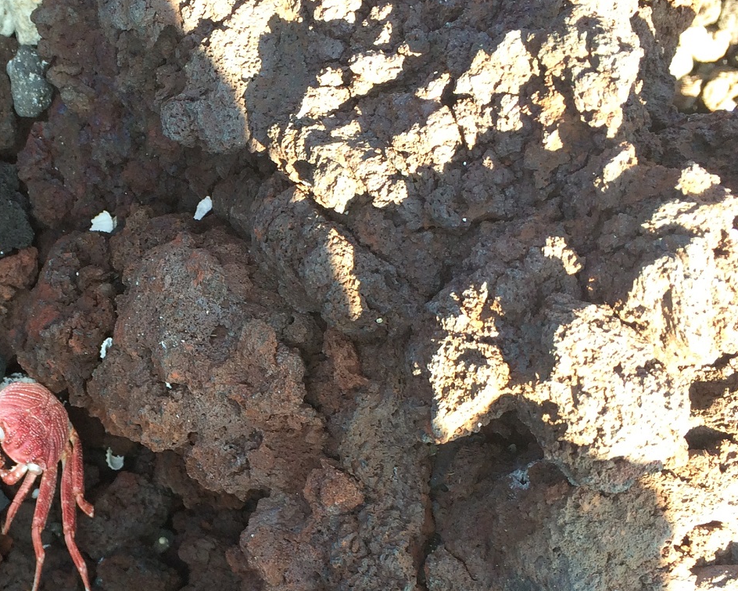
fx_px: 1310
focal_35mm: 60
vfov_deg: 25.1
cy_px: 441
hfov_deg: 30.5
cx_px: 124
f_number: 2.2
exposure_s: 1/120
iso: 64
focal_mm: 4.15
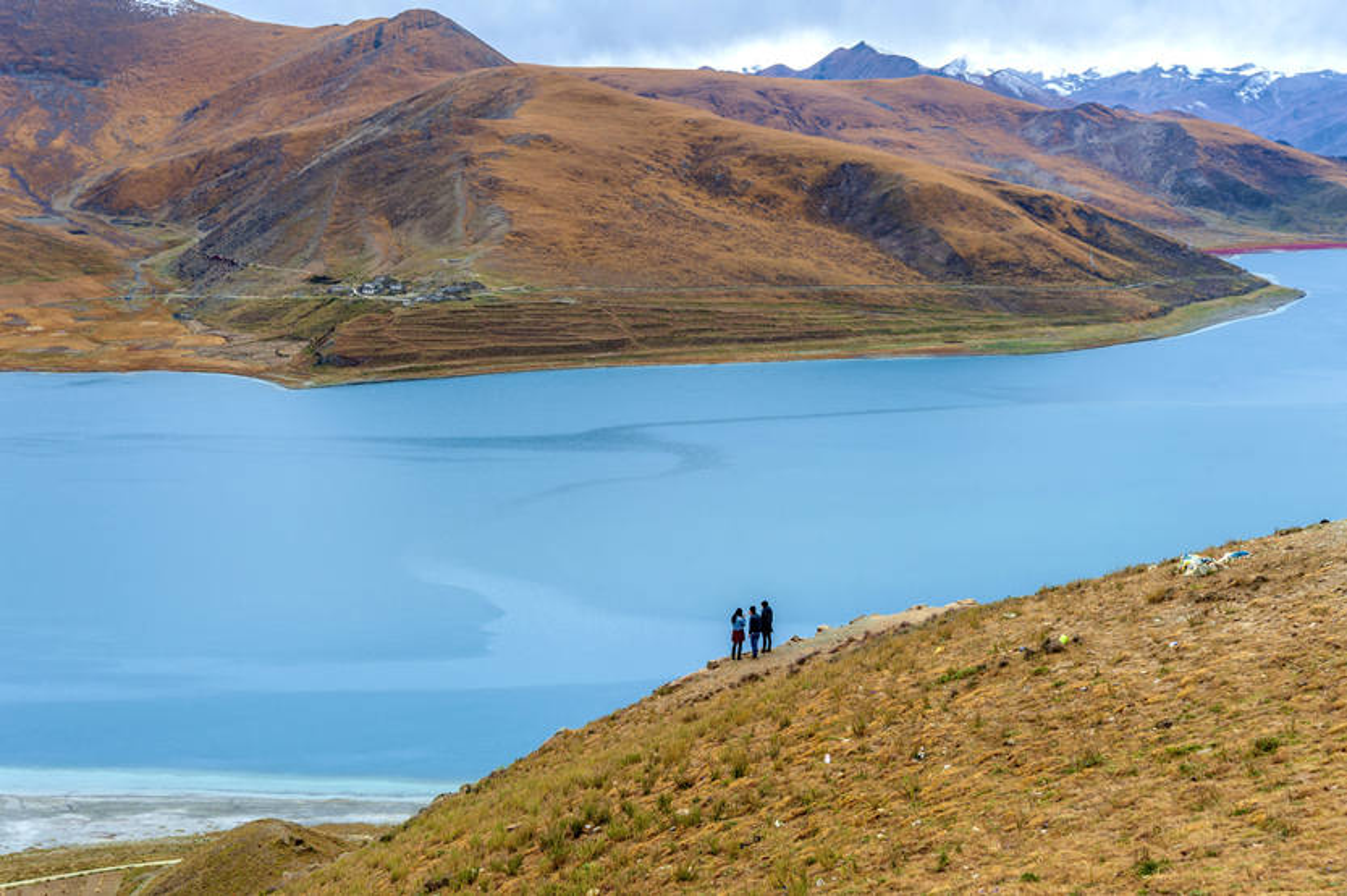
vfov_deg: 24.2
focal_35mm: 56
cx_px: 674
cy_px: 448
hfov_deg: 35.7
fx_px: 2094
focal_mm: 56
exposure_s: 1/500
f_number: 9
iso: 400
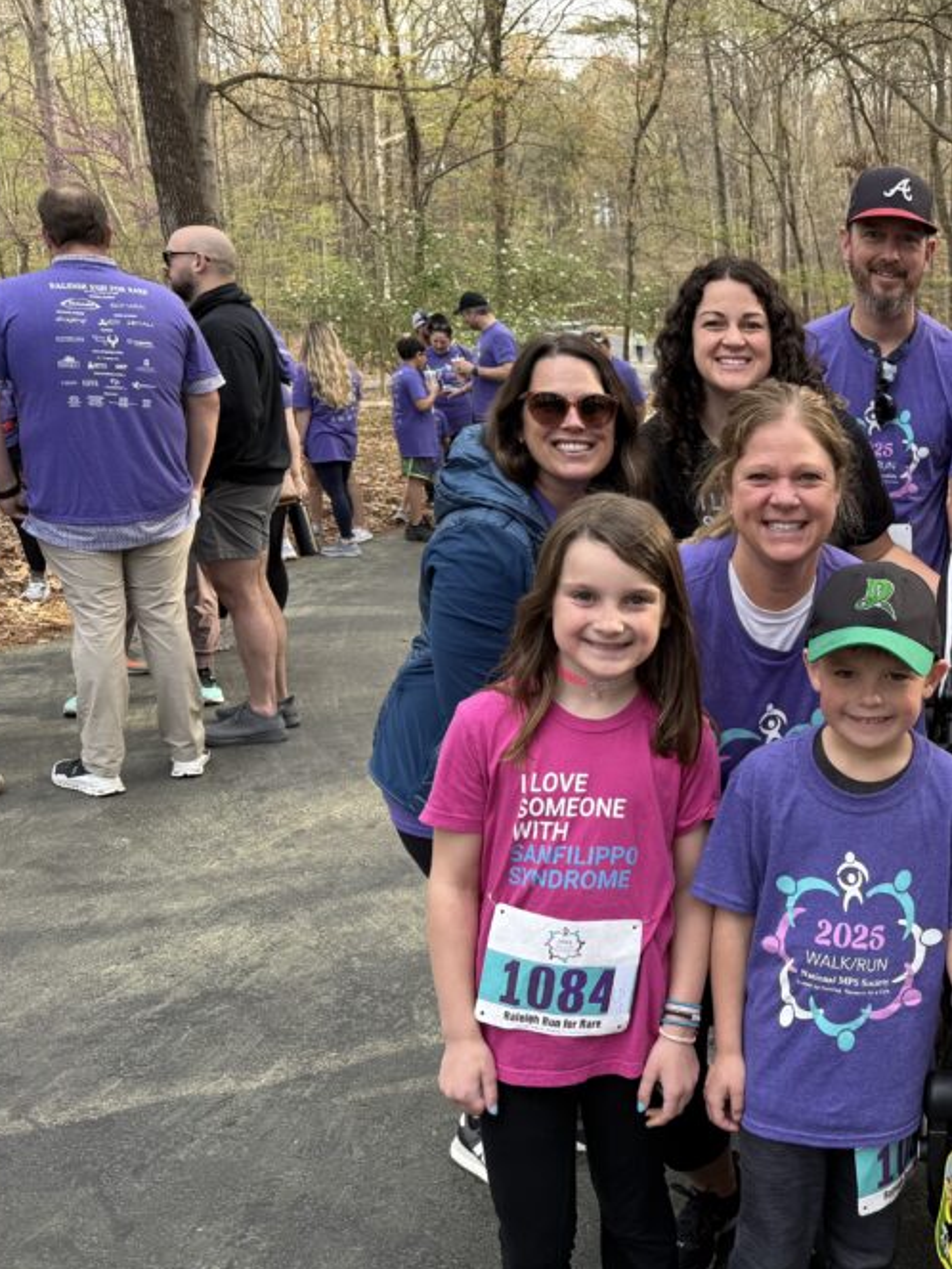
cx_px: 893
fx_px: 1357
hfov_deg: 35.8
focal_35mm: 37
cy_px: 667
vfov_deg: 50.1
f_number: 1.78
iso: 64
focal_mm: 6.76
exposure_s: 1/263
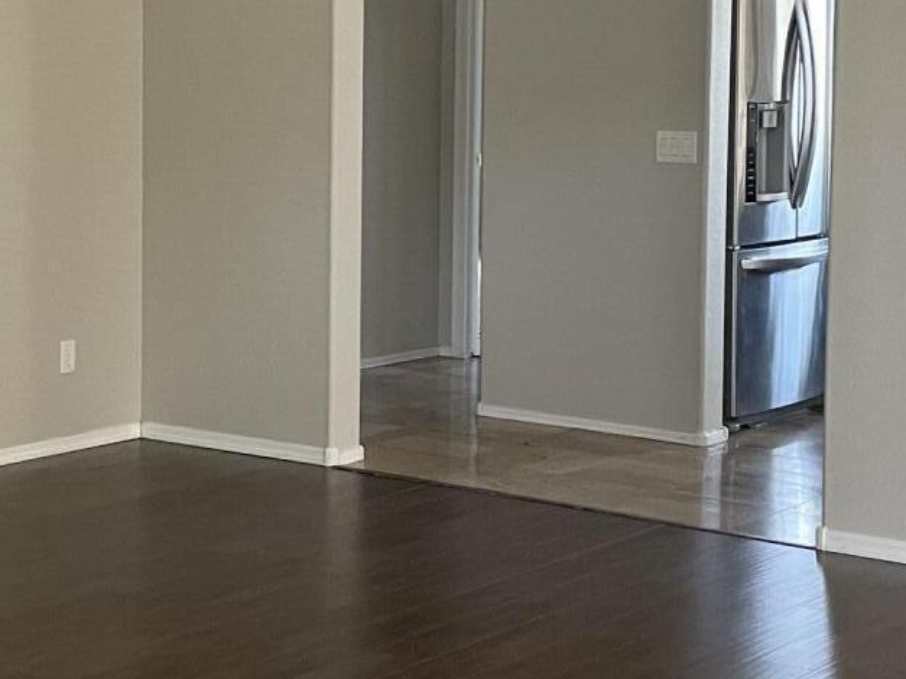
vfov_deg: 17.7
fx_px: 2172
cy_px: 188
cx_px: 314
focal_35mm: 83
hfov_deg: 23.5
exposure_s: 1/60
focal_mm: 4.2
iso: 200
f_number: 1.6
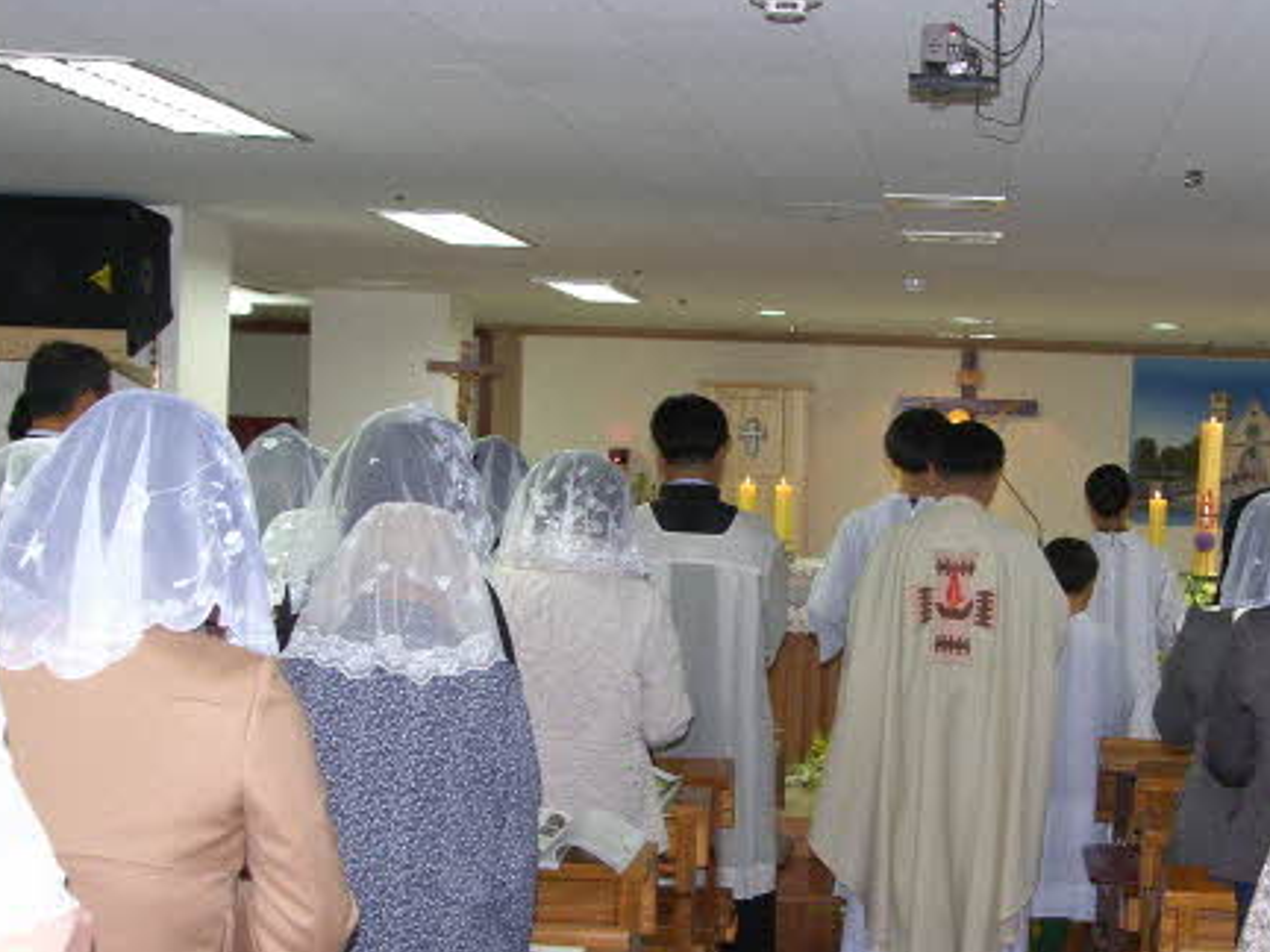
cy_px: 599
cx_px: 855
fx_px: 2715
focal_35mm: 74
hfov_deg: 26.2
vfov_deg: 19.9
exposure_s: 1/50
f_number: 2.5
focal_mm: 12.9
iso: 100
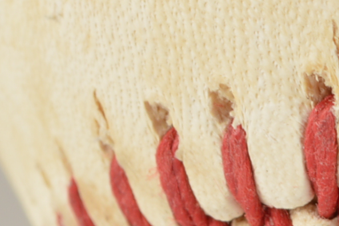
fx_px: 3931
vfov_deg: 3.3
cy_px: -223
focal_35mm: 418
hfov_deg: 4.8
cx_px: 745
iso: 100
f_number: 14
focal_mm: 55
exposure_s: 1/125
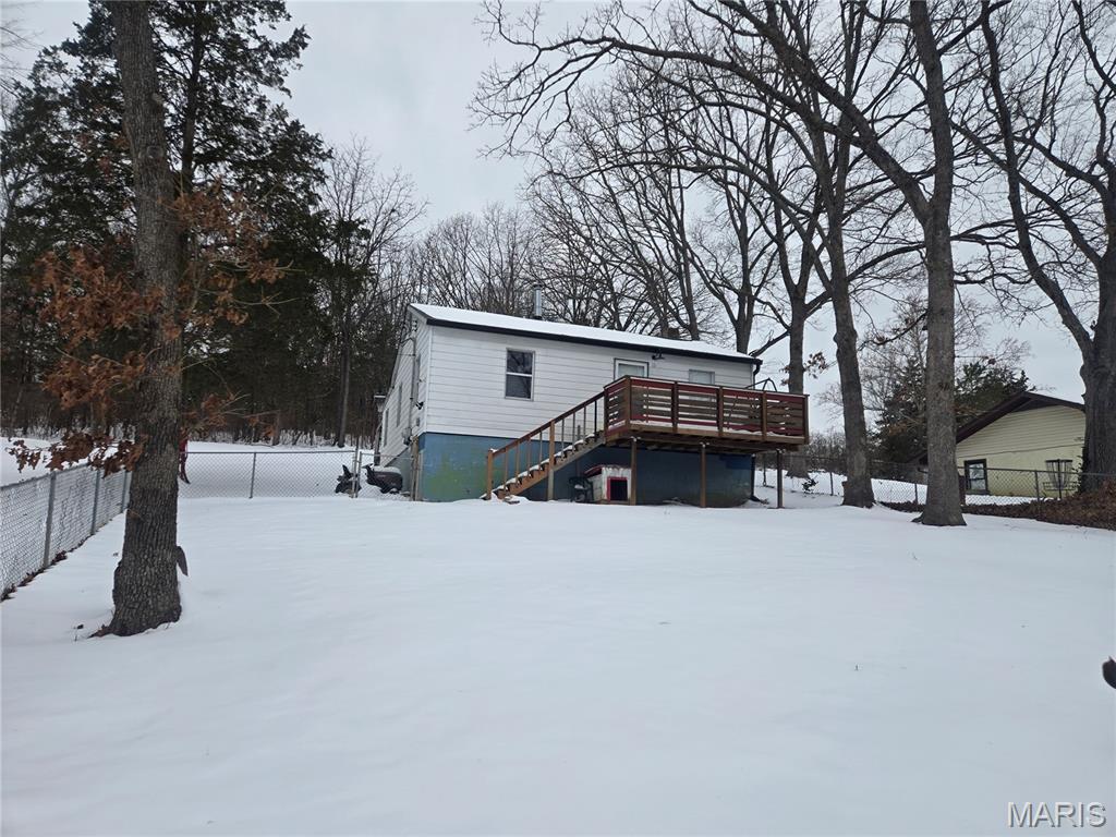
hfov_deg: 73.9
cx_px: 558
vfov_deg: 58.9
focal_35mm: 23
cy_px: 418
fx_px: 742
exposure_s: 1/1129
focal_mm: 5.4
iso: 25
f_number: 1.8
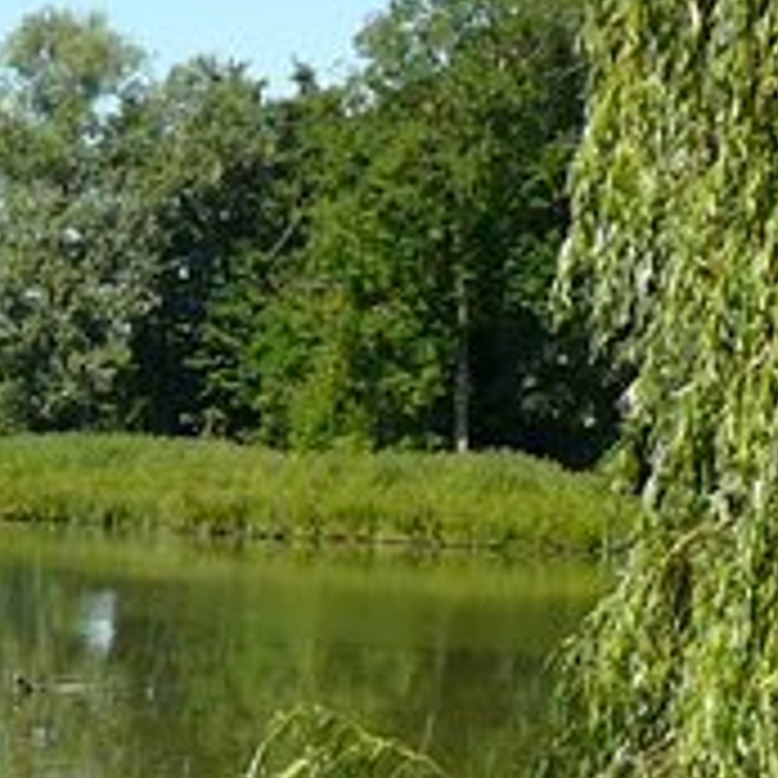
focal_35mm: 143
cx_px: -531
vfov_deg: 11.7
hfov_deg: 11.5
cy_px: 1124
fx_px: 3636
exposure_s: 1/800
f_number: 2.8
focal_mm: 5.2
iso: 80
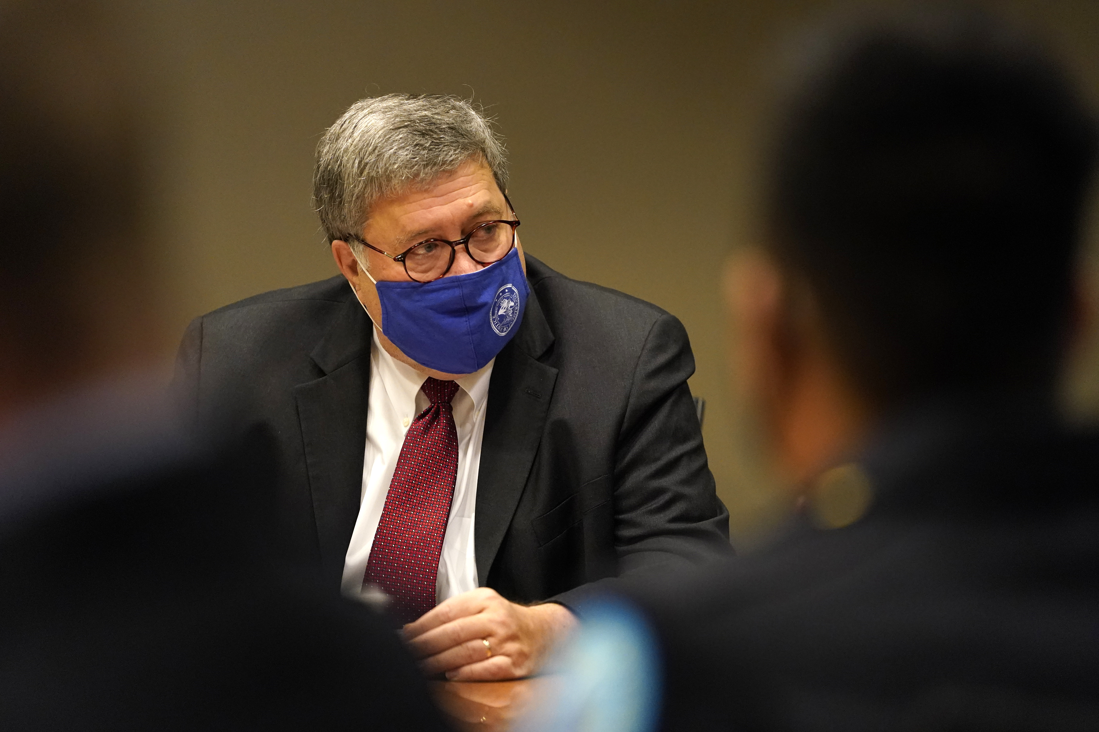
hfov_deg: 10.3
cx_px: 550
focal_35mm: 200
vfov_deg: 6.9
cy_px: 366
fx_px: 6105
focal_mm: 200
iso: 6400
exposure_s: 1/1000
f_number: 2.8
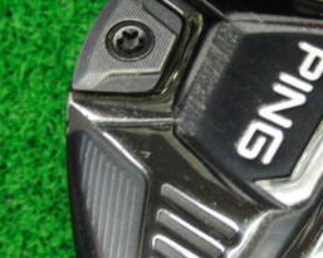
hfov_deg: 20.9
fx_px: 859
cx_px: 279
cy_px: 161
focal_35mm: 90
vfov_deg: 17.0
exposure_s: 1/40
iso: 400
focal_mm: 6.42
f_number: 3.6
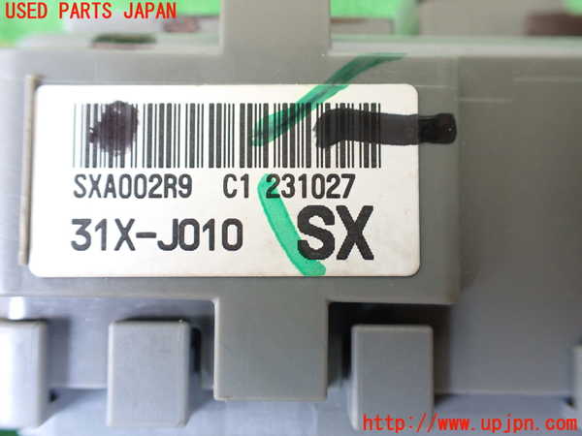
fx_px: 504
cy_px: 218
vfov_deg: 46.8
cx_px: 291
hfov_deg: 60.0
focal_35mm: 30
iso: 800
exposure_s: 1/80
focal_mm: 5.4
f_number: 2.3
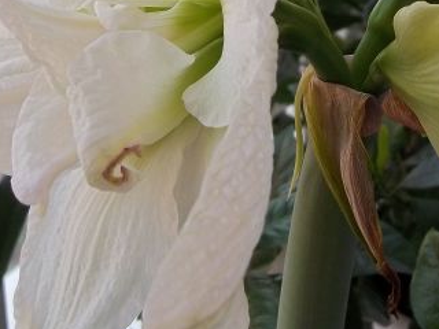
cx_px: 273
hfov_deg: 24.4
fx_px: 1015
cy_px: 11
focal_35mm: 80
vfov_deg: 18.0
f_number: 2.9
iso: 80
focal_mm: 5.7
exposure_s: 1/250
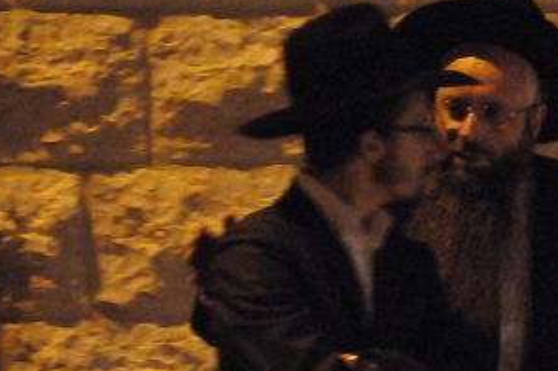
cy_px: 340
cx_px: 528
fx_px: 12138
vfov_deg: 1.7
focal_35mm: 784
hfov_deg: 2.6
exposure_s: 1/30
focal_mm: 200
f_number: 4
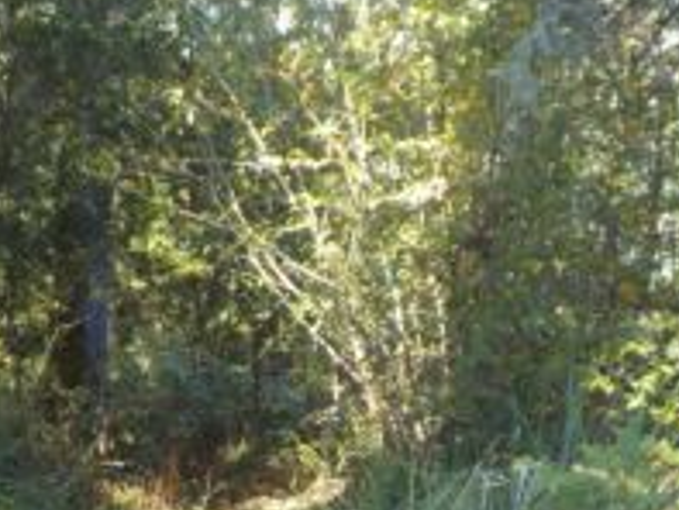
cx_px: 207
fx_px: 1197
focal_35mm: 61
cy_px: 486
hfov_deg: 31.3
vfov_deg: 23.2
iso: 125
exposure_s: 1/40
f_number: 3.3
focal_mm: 4.1
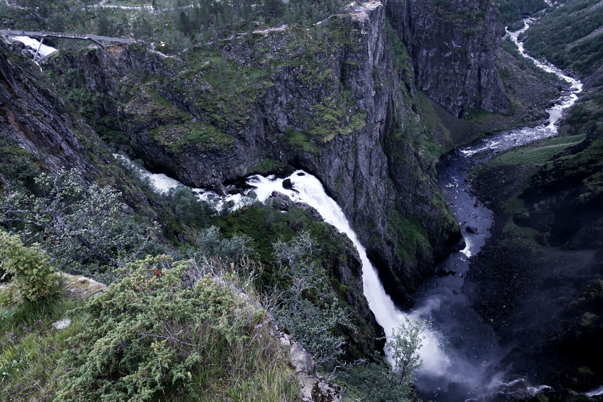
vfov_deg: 53.1
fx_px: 402
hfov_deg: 73.8
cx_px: 302
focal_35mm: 24
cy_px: 201
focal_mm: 24
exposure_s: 1/125
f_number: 9
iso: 1000
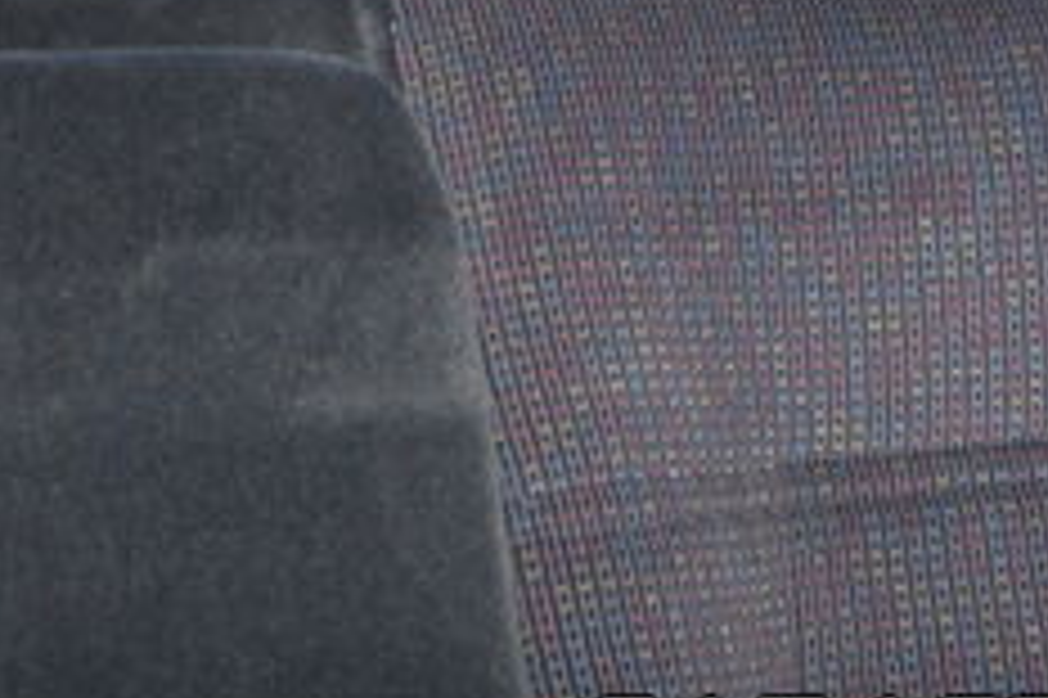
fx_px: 2909
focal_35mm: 100
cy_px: -315
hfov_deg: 19.6
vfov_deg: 13.0
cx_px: -90
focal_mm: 6.3
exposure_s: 1/45
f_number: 3.5
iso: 100
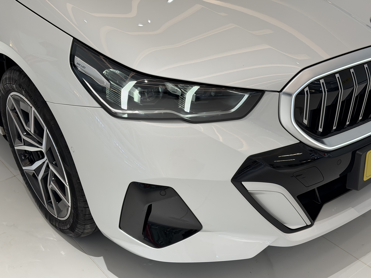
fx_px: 514
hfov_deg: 39.7
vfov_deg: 30.3
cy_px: 139
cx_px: 186
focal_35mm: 48
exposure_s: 1/100
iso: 80
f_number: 1.78
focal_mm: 6.76
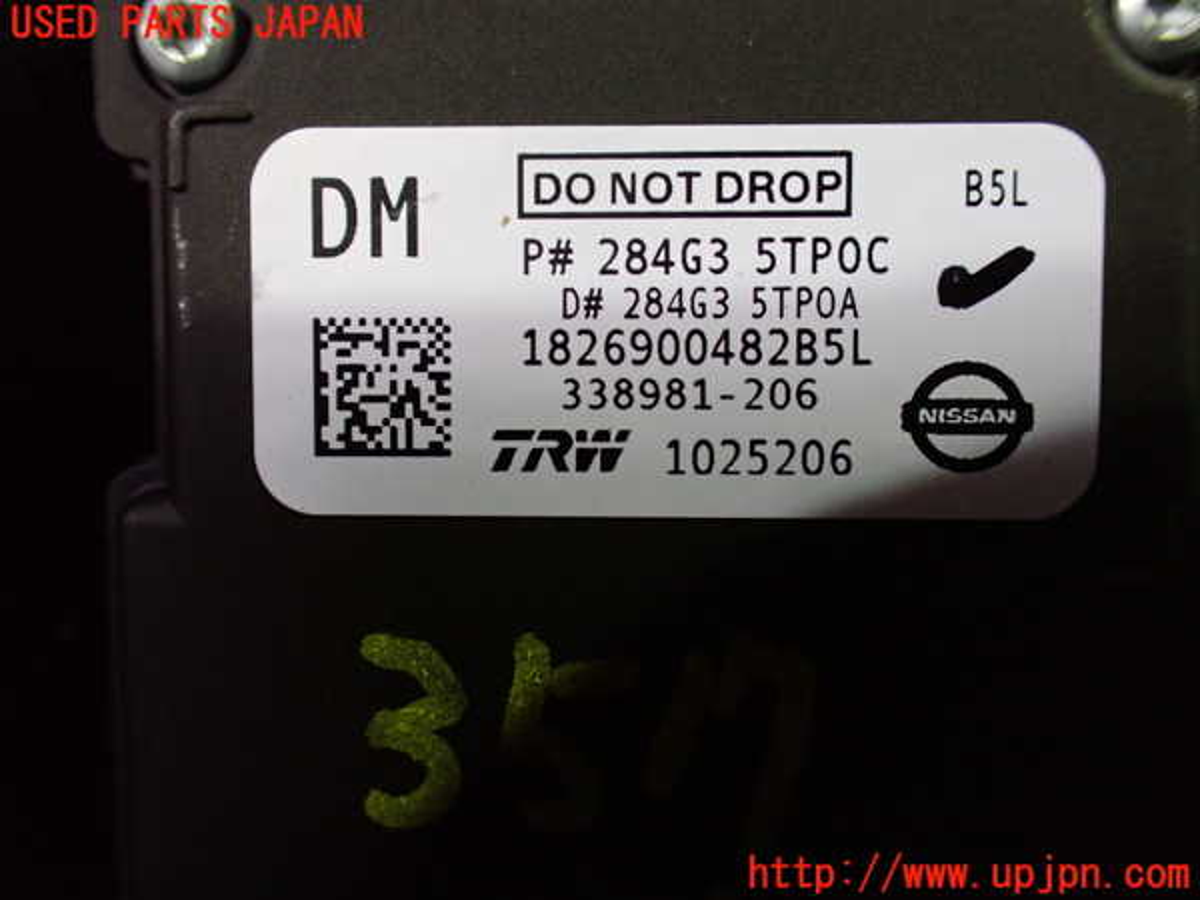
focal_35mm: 30
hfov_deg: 60.0
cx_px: 600
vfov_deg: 46.8
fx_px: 1040
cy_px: 450
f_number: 2.3
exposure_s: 1/80
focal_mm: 5.4
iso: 800
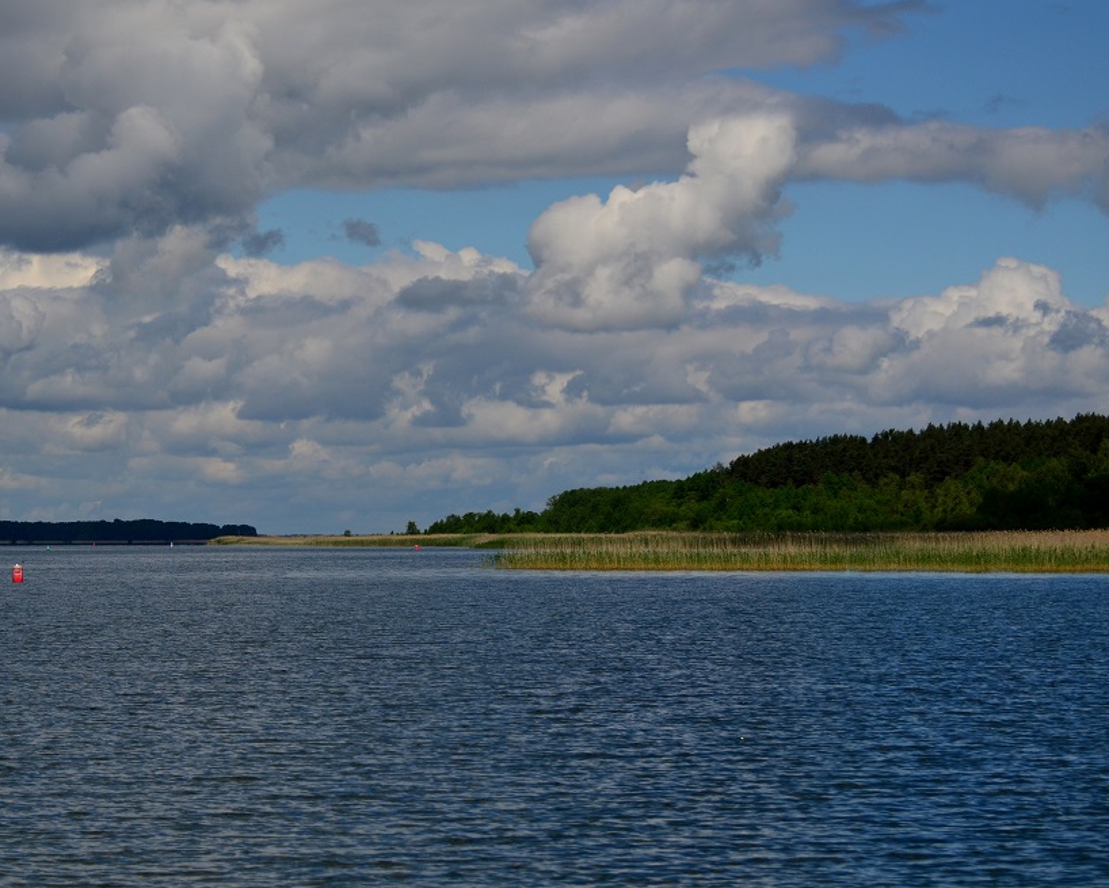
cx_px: 462
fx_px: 3940
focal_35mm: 120
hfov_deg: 16.0
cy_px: 441
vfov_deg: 12.9
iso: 280
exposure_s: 1/8000
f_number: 4.5
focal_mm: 70
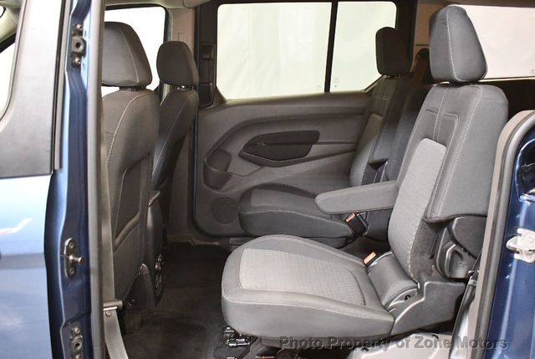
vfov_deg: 37.0
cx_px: 268
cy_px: 180
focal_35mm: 36
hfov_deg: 53.1
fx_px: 536
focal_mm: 18
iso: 3600
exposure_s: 1/60
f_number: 3.5
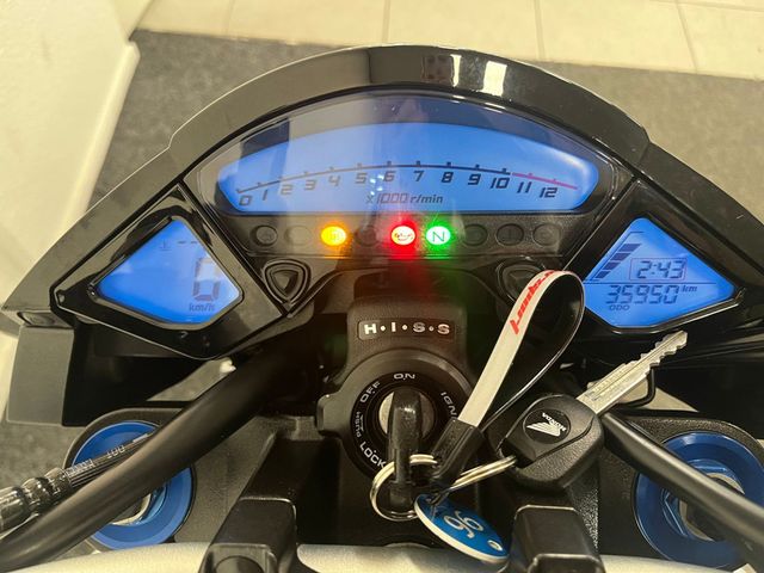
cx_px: 382
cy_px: 286
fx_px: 574
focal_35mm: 26
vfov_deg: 53.1
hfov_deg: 67.3
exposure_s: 1/50
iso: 500
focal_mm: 5.1
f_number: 1.6
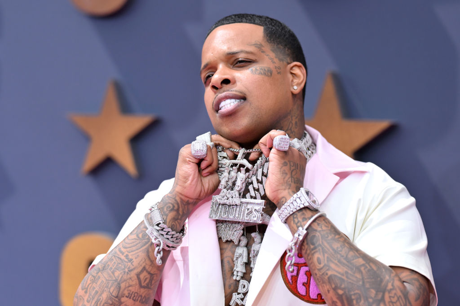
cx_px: 230
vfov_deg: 10.8
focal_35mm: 127
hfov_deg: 16.1
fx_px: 1622
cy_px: 153
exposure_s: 1/4000
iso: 320
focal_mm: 85
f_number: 1.8
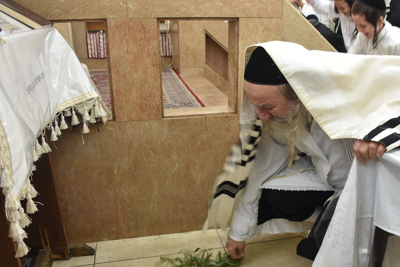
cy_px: 157
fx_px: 367
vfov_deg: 39.9
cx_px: 238
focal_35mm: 33
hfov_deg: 56.8
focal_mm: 18
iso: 640
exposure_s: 1/80
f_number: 5.6
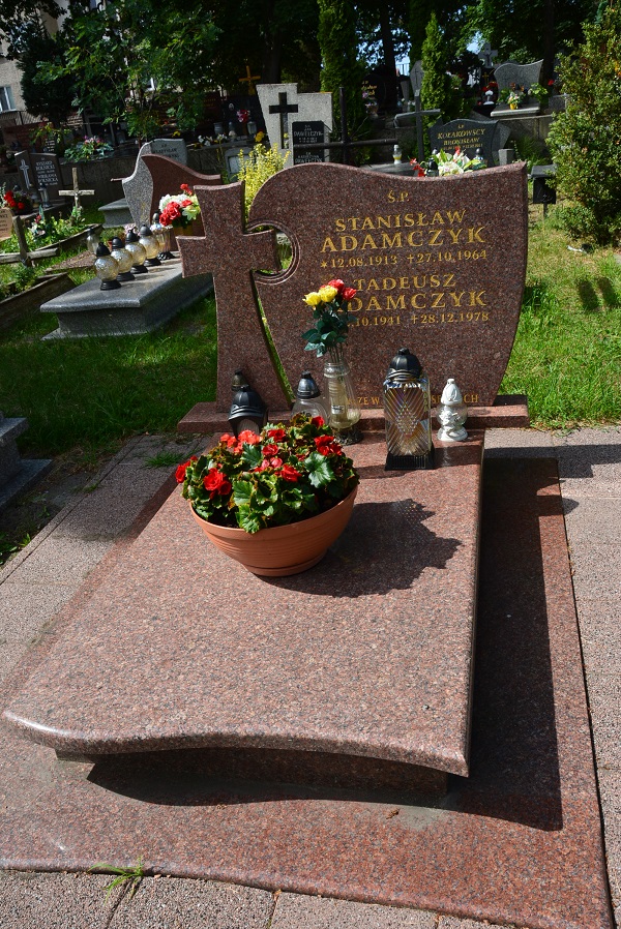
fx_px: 814
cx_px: 310
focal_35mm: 32
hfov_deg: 41.8
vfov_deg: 59.5
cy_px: 464
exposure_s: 1/125
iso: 140
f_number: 11
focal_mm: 21
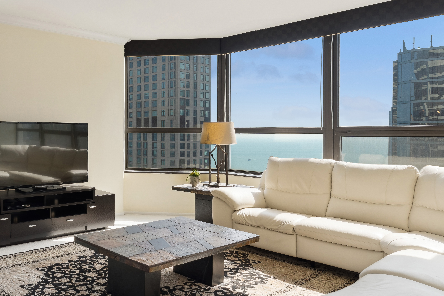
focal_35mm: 32
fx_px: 395
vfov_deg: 41.1
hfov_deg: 55.5
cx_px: 104
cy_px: 150
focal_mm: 16
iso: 320
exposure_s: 1/400
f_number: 8
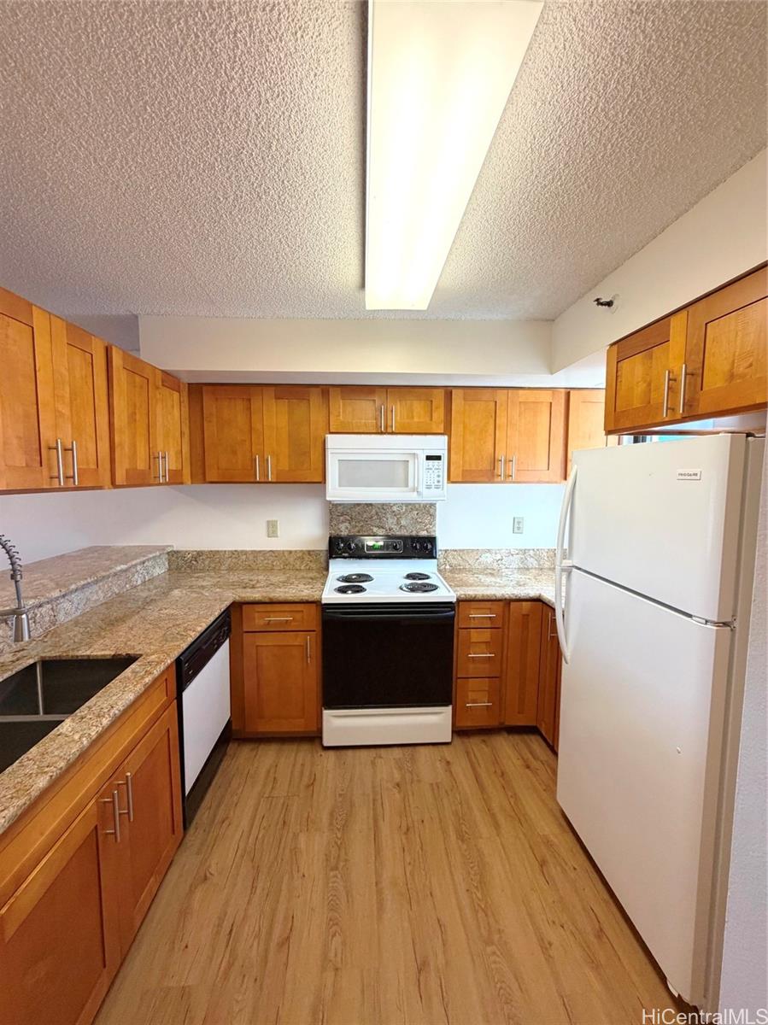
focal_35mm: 14
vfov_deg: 102.1
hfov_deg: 85.6
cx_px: 384
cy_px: 512
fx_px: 414
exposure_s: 1/120
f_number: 2.2
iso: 320
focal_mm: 2.22
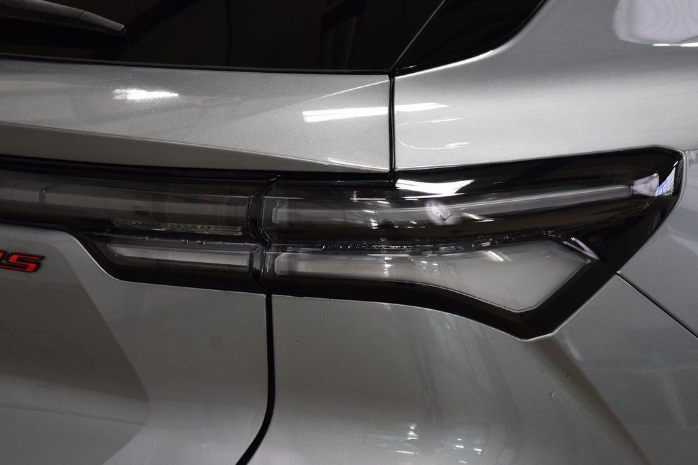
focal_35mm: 105
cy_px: 232
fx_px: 2036
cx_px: 349
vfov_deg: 13.0
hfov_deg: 19.5
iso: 800
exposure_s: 1/30
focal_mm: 70
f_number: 7.1
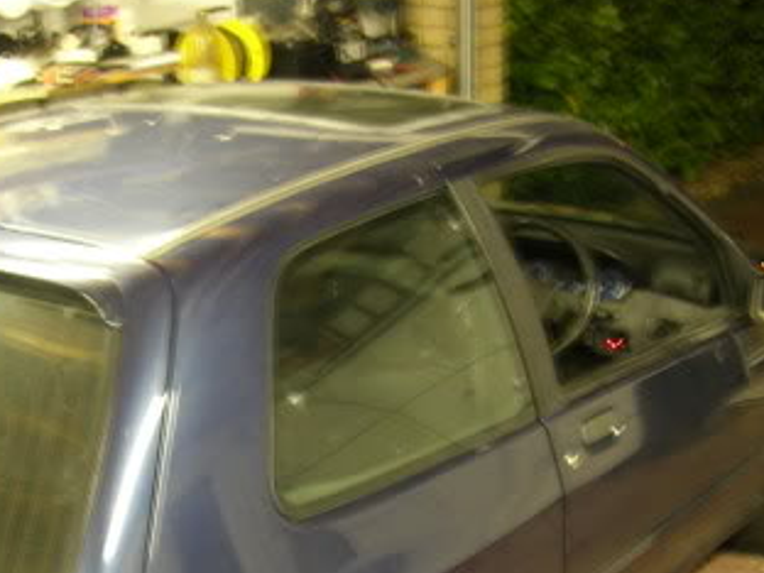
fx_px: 1722
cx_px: 201
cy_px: 553
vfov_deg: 18.5
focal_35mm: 78
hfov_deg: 24.8
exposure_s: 1/3.7
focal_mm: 7.8
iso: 96
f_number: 2.8
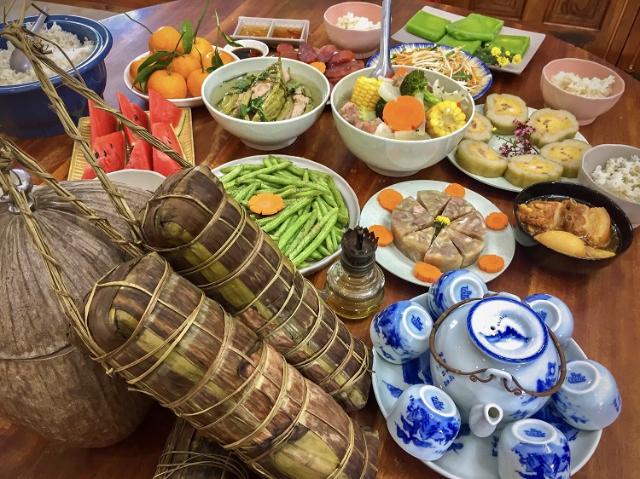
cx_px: 320
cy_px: 240
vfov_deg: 48.2
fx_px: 536
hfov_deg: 61.7
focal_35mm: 29
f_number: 2.2
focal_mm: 4.15
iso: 80
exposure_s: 1/33
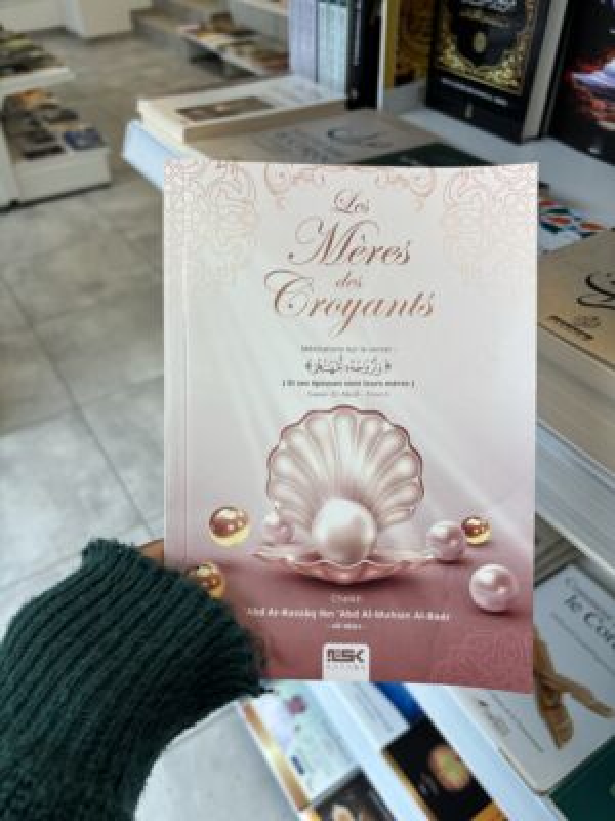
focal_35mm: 26
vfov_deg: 67.3
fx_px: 616
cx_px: 308
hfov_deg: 53.1
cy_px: 410
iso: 40
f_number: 1.6
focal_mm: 5.96
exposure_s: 1/100
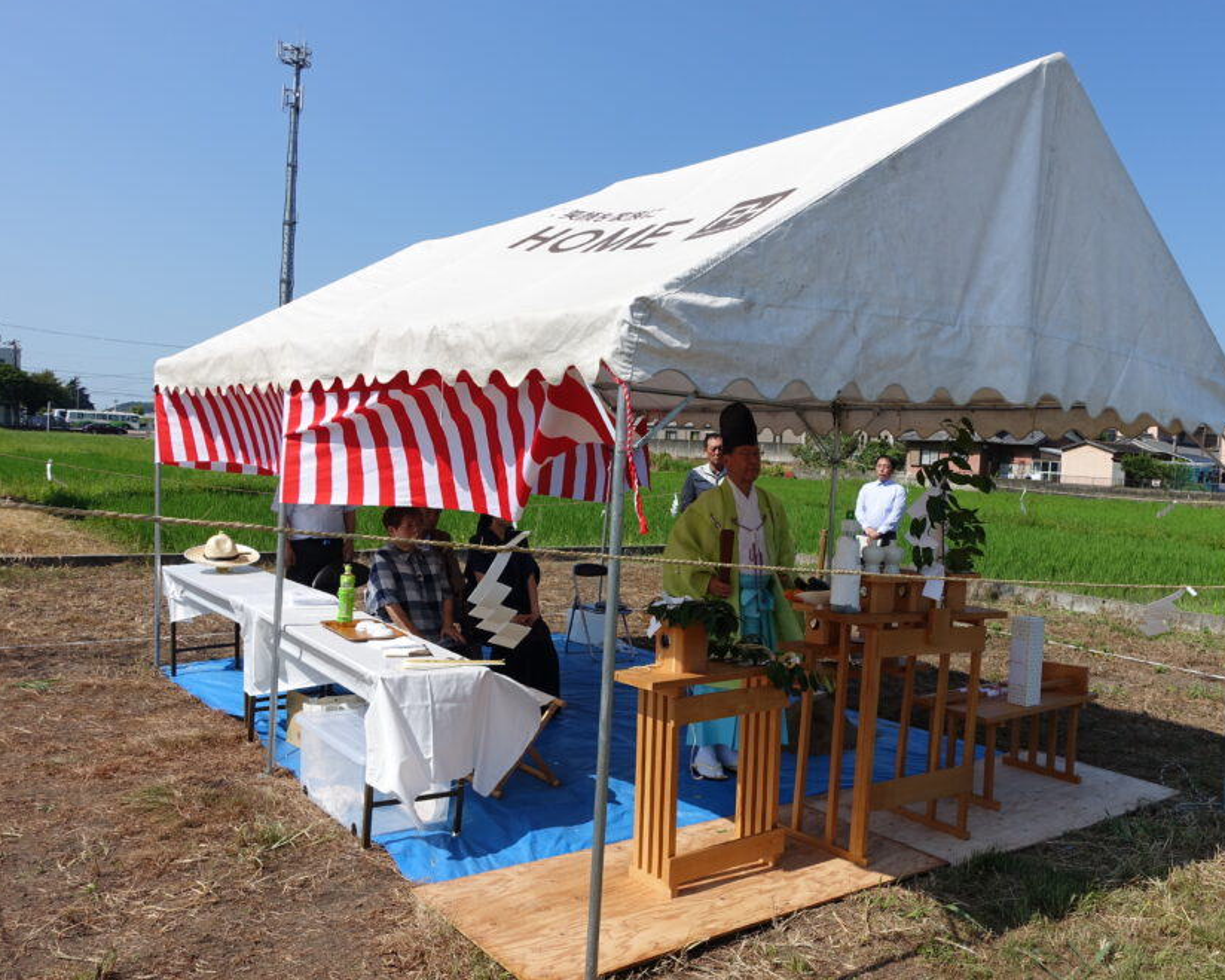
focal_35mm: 28
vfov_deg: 51.5
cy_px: 500
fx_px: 1015
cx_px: 734
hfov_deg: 61.7
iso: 125
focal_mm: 8.8
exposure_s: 1/640
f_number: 5.6
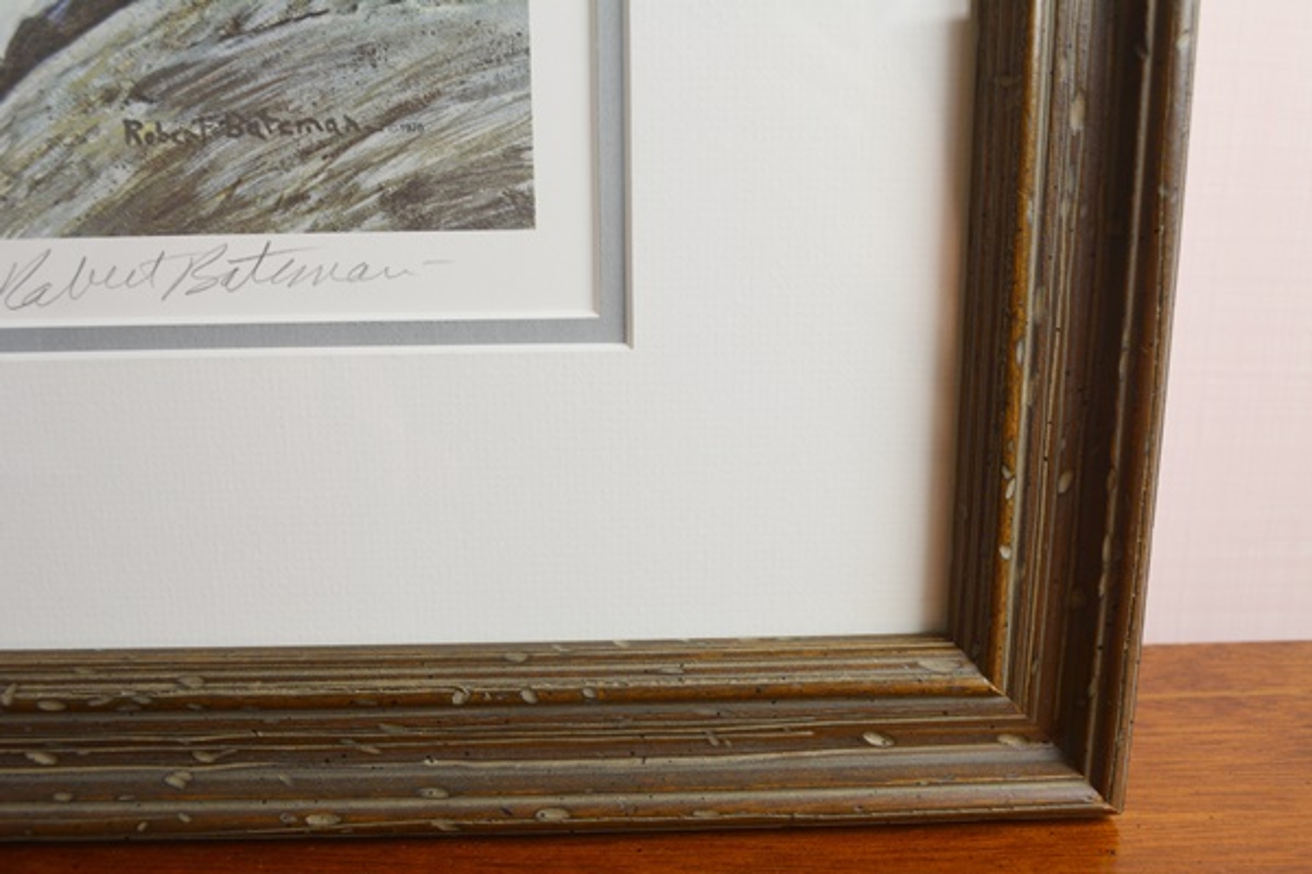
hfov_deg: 53.1
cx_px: 656
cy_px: 437
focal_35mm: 36
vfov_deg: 36.9
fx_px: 1312
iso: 320
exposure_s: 1/125
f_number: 5.6
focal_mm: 24
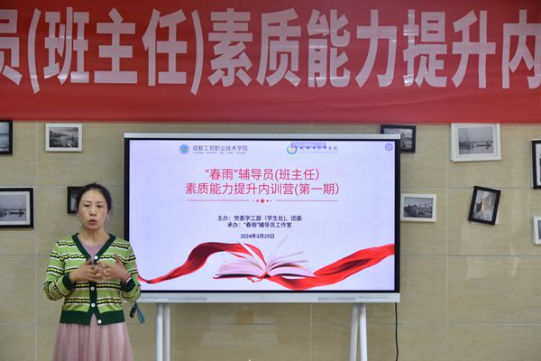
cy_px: 180
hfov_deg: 18.2
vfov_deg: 12.2
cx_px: 270
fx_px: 1690
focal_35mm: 112
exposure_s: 1/50
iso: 320
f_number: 5
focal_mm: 75
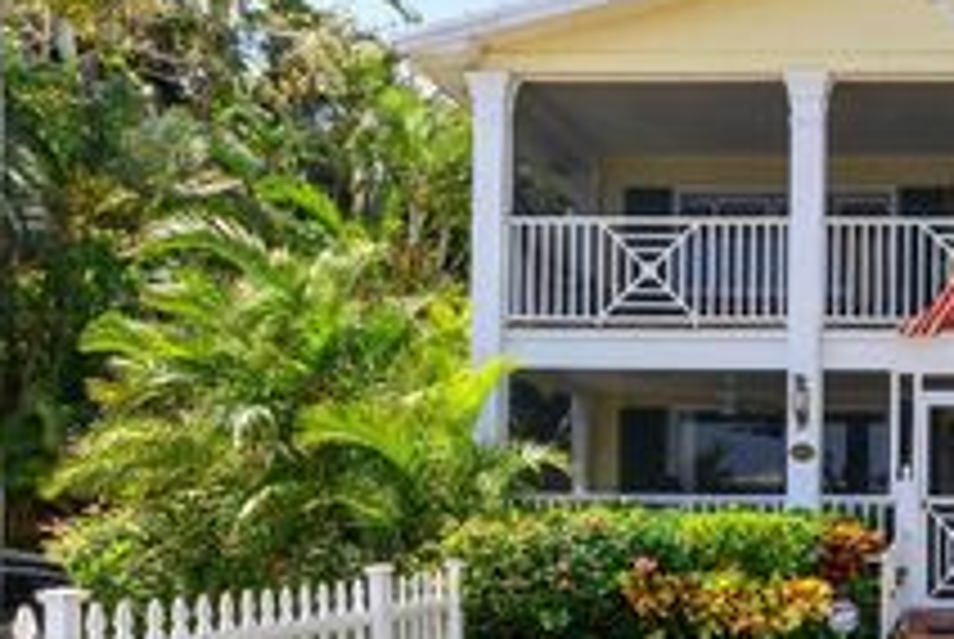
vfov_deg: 32.2
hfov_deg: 39.6
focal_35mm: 40
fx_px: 1061
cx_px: 1048
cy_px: 547
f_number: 11
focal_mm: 17
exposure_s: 1/100
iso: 100
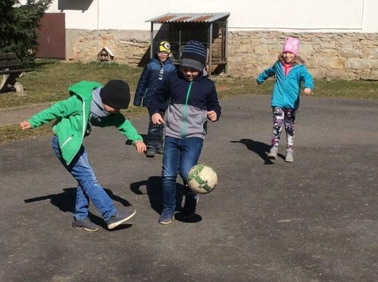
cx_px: 160
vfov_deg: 19.6
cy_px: 151
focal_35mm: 75
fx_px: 817
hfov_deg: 26.0
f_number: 2.4
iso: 32
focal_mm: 3.3
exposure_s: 1/2865
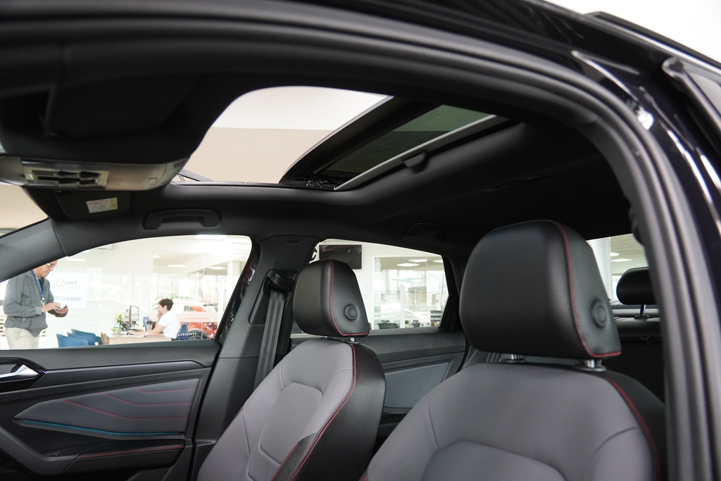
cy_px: 240
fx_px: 511
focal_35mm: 26
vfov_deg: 50.4
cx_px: 360
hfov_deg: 70.4
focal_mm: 17
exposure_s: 1/160
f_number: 3.2
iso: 1600
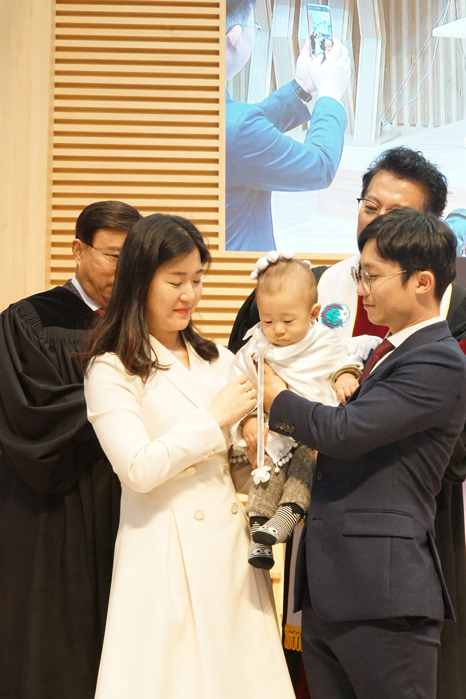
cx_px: 233
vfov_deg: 27.7
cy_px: 350
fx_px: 1417
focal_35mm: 73
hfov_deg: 18.7
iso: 5000
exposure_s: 1/80
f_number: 11
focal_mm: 73
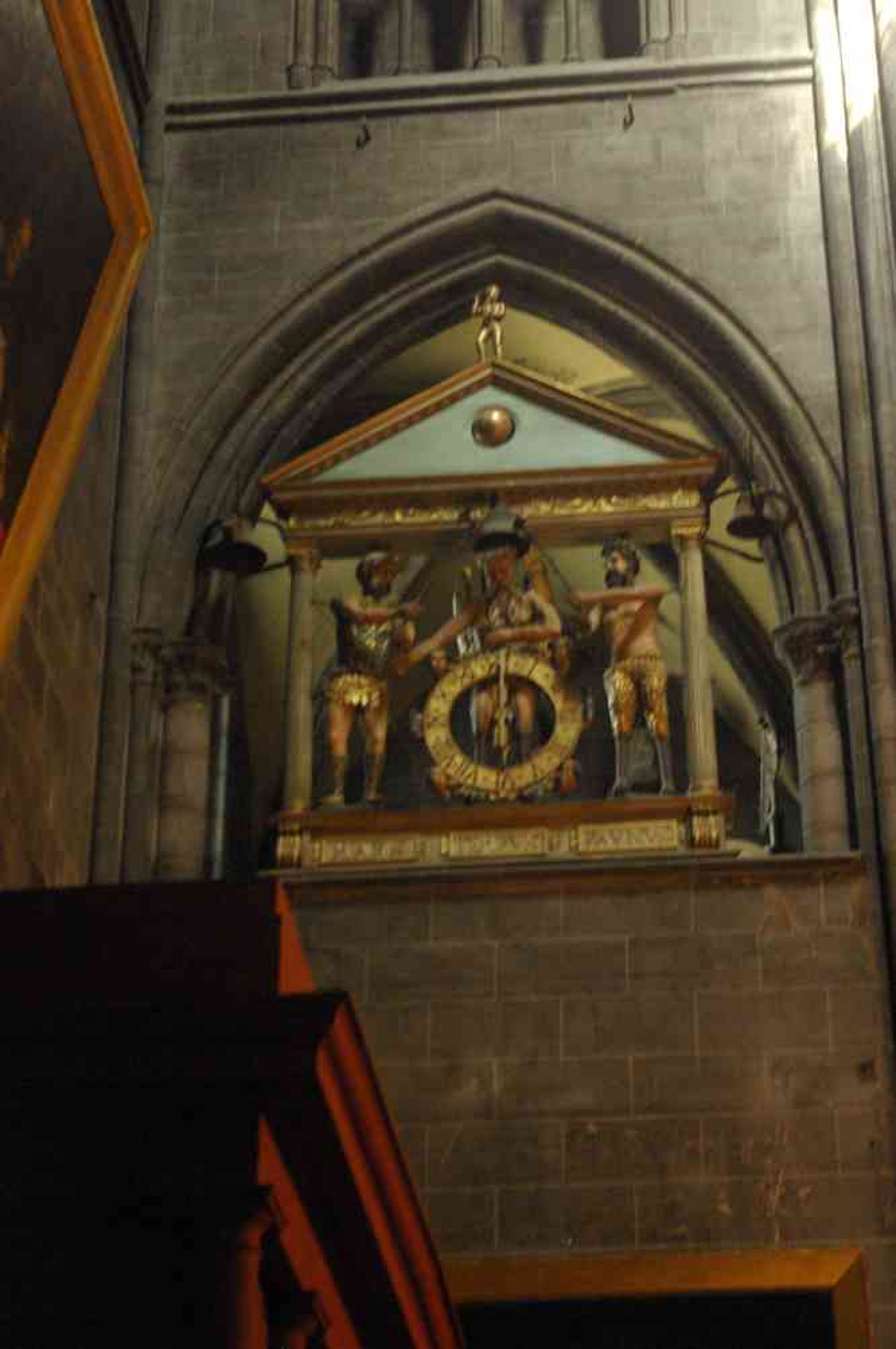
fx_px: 2806
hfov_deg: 18.1
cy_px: 674
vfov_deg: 27.0
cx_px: 448
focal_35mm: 75
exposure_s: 1/8
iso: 1600
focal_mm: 50
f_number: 5.6
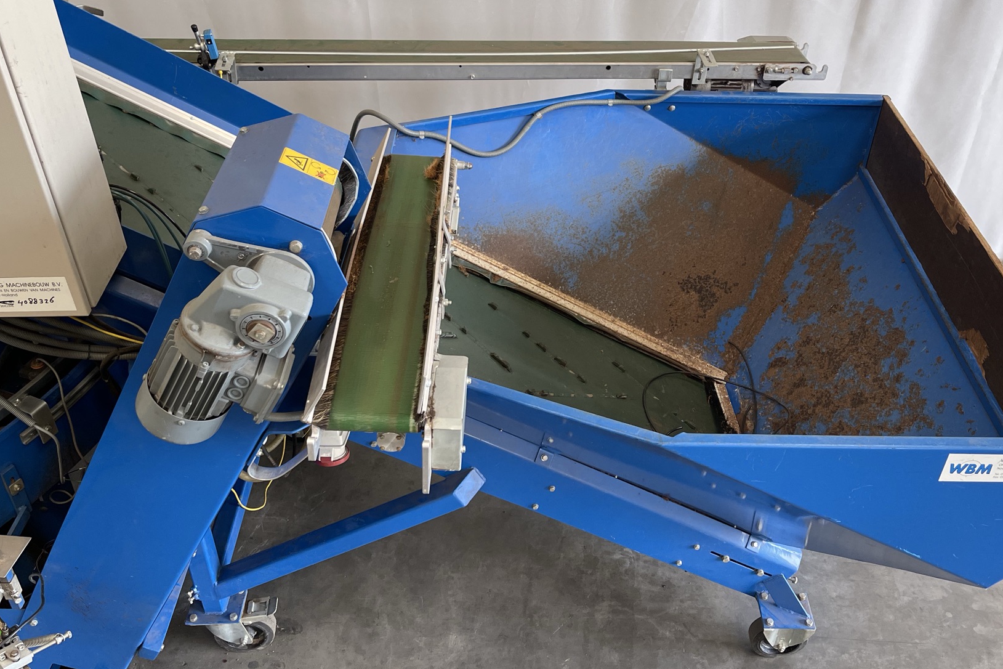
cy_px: 271
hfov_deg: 55.7
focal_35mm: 34
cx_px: 544
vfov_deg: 38.7
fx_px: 947
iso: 125
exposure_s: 1/121
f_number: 1.6
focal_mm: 5.1
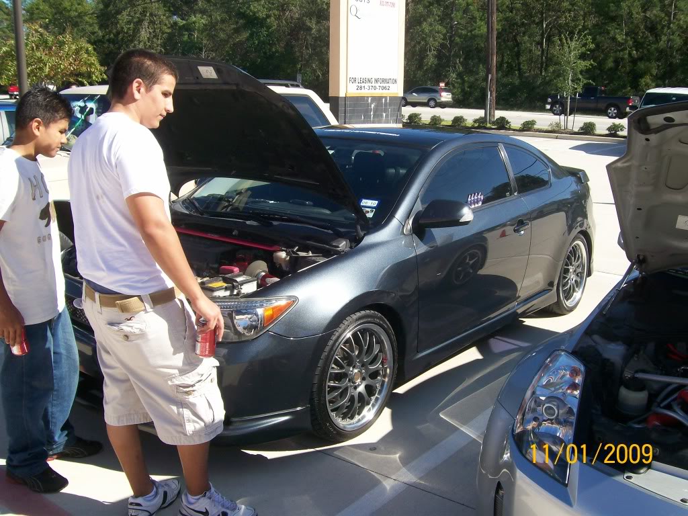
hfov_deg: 51.4
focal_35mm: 36
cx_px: 344
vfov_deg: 39.7
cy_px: 258
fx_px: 716
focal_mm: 6
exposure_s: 1/394
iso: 80
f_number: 4.8
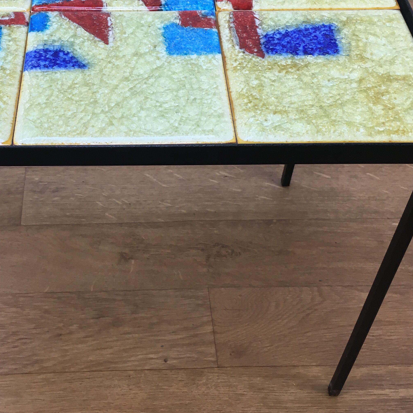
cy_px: 130
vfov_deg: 33.0
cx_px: 131
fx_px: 688
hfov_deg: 33.1
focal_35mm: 51
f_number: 2.2
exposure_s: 1/33
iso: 25
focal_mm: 4.15
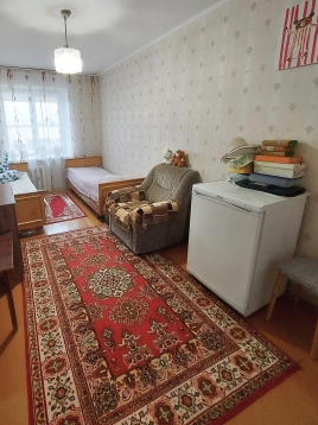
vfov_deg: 90.7
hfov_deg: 73.5
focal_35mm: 17
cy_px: 190
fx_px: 208
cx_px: 122
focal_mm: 1.74
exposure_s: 1/50
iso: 320
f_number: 2.2
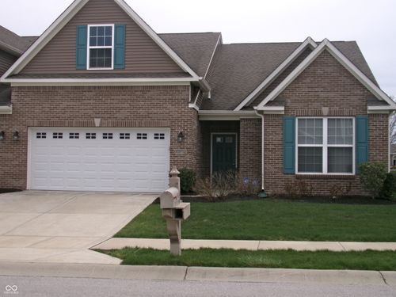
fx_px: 549
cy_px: 148
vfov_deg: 30.3
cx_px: 198
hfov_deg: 39.7
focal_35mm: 48
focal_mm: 8.5
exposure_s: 1/600
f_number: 4.2
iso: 100
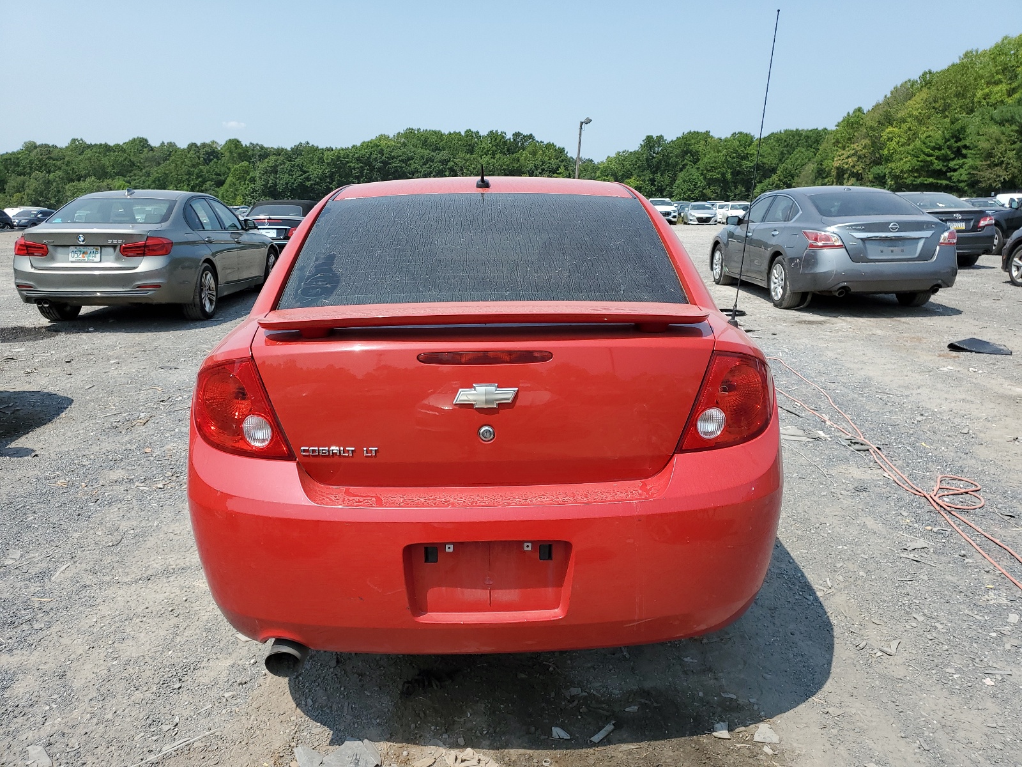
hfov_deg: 67.3
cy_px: 384
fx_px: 768
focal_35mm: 26
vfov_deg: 53.1
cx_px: 511
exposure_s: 1/2500
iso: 50
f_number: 1.5
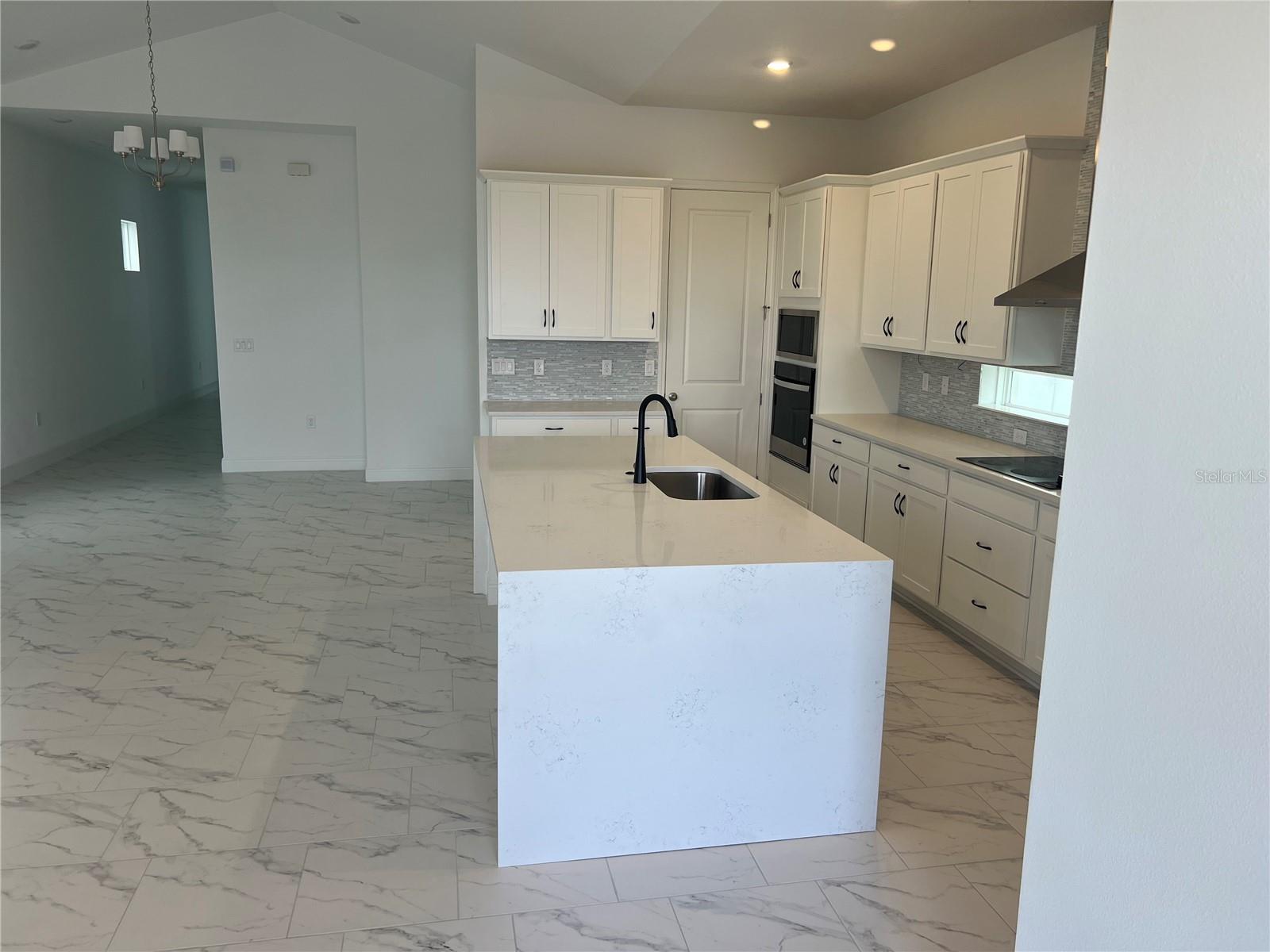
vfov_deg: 53.1
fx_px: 954
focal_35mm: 26
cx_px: 635
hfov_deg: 67.3
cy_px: 476
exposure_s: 1/120
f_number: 1.5
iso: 50
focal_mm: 5.7
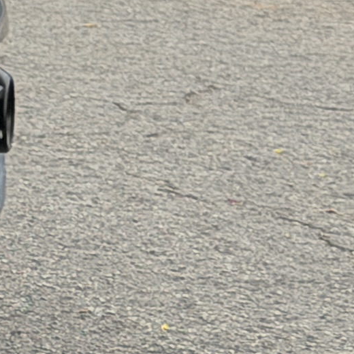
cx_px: -940
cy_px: -283
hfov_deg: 4.9
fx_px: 3807
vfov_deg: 5.2
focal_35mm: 329
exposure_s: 1/636
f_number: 1.78
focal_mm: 6.76
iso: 64
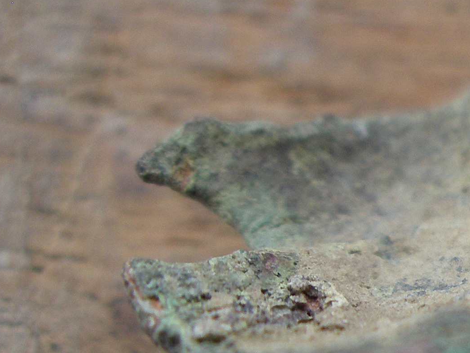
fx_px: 1468
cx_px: 615
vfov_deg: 13.7
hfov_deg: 17.1
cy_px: 273
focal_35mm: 108
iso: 200
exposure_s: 1/30
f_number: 2.8
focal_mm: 7.8
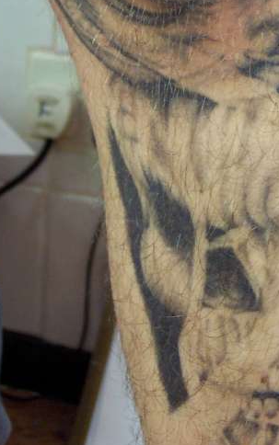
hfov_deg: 17.9
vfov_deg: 28.1
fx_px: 875
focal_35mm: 72
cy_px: 99
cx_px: 235
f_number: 2.8
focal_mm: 8
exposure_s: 1/15
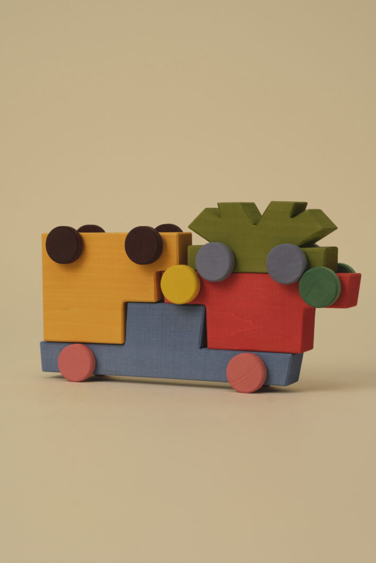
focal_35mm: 84
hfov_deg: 16.3
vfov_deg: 24.2
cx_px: 188
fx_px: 1316
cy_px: 282
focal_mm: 56
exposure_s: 1/250
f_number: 5.6
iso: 800
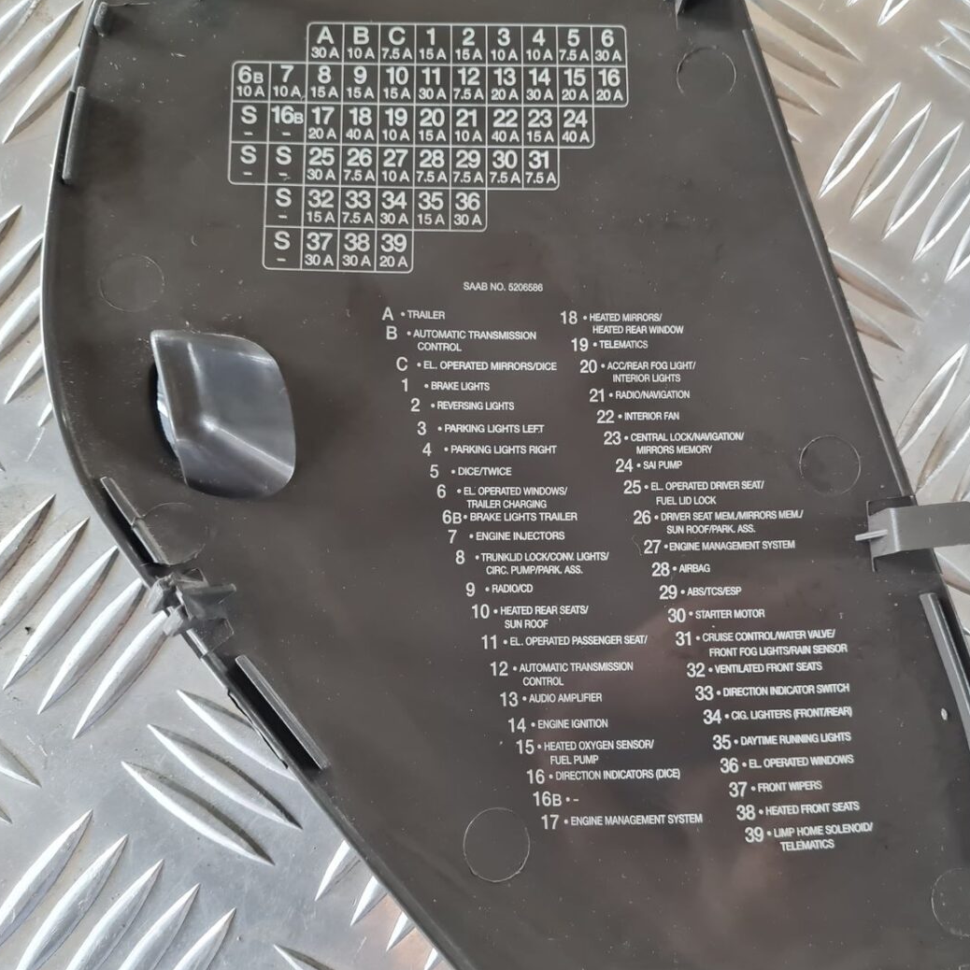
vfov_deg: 52.5
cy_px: 482
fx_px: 983
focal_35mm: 31
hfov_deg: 52.5
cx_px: 524
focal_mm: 5.4
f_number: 1.8
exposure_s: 1/50
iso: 320
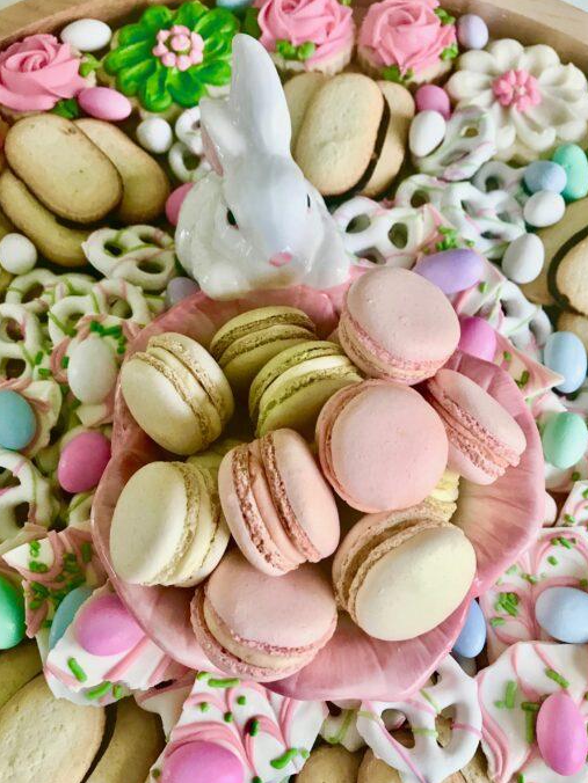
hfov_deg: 48.2
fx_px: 657
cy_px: 385
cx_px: 302
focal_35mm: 29
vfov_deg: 61.7
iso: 40
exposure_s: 1/24
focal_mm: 3.99
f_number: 1.8
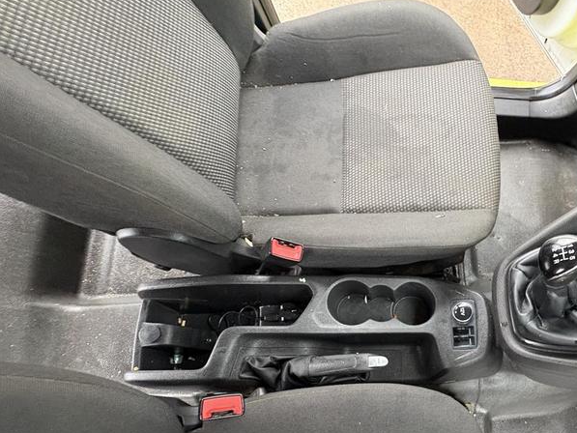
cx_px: 432
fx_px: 350
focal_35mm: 21
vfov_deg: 60.7
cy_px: 314
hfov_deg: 73.5
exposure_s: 1/60
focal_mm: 2.22
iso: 400
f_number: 2.2
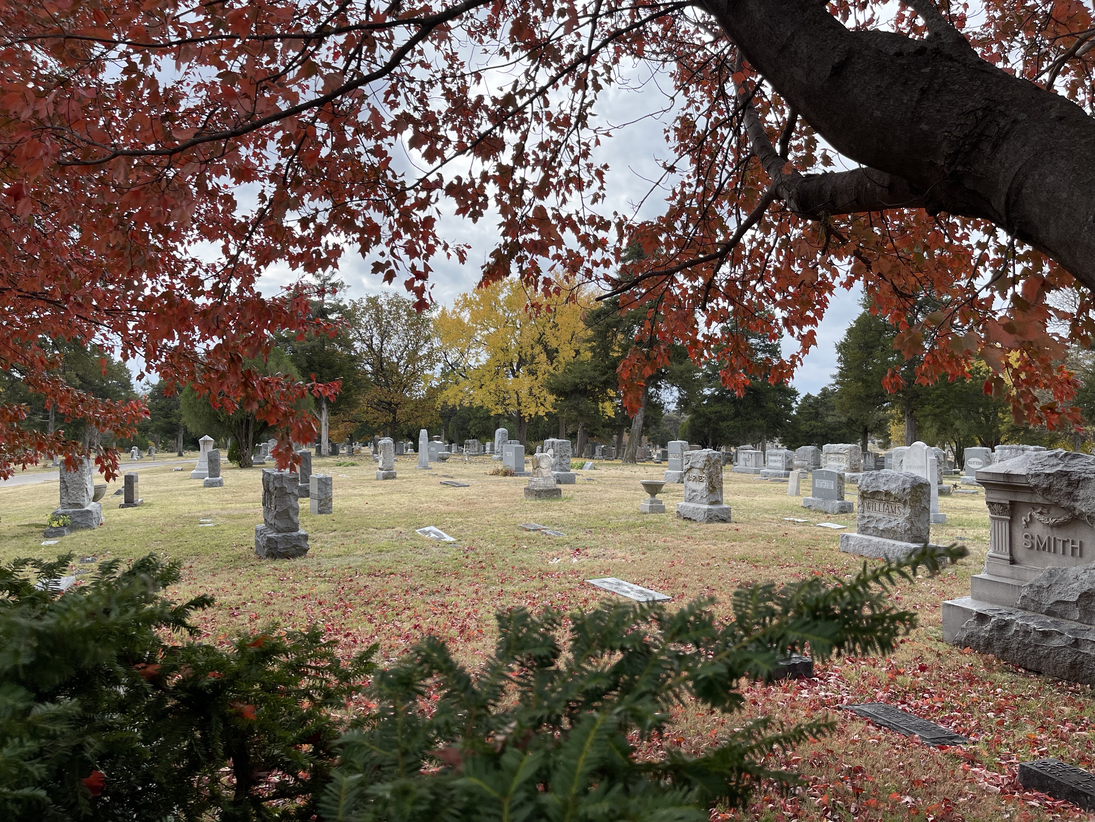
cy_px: 411
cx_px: 548
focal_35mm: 26
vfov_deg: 53.1
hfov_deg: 67.3
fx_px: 822
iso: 50
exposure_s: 1/2387
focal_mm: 5.1
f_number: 1.6
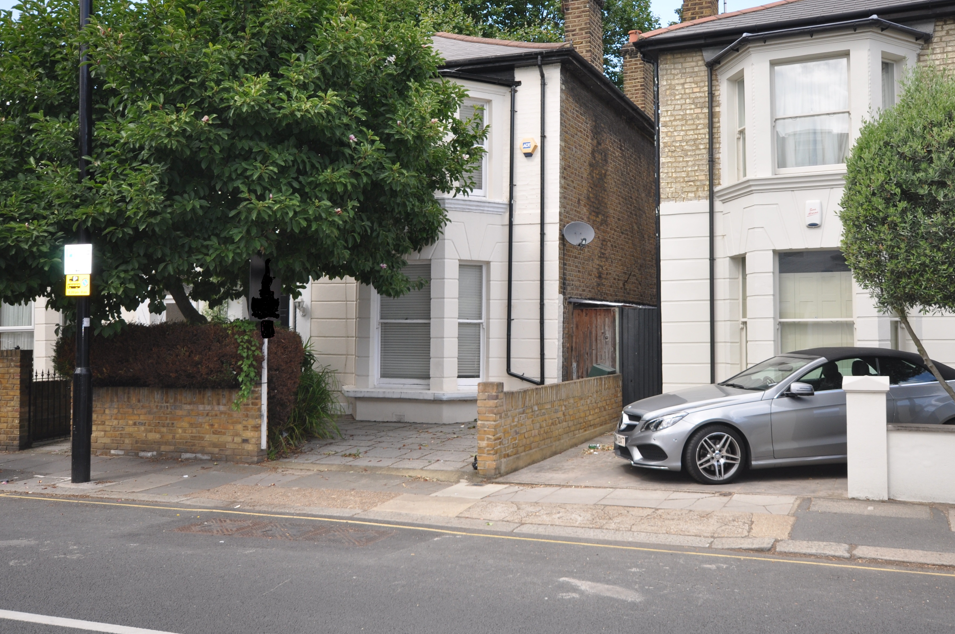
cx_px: 537
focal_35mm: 36
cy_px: 278
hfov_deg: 53.0
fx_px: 954
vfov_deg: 36.7
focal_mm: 20
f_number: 5.6
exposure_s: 1/200
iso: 220
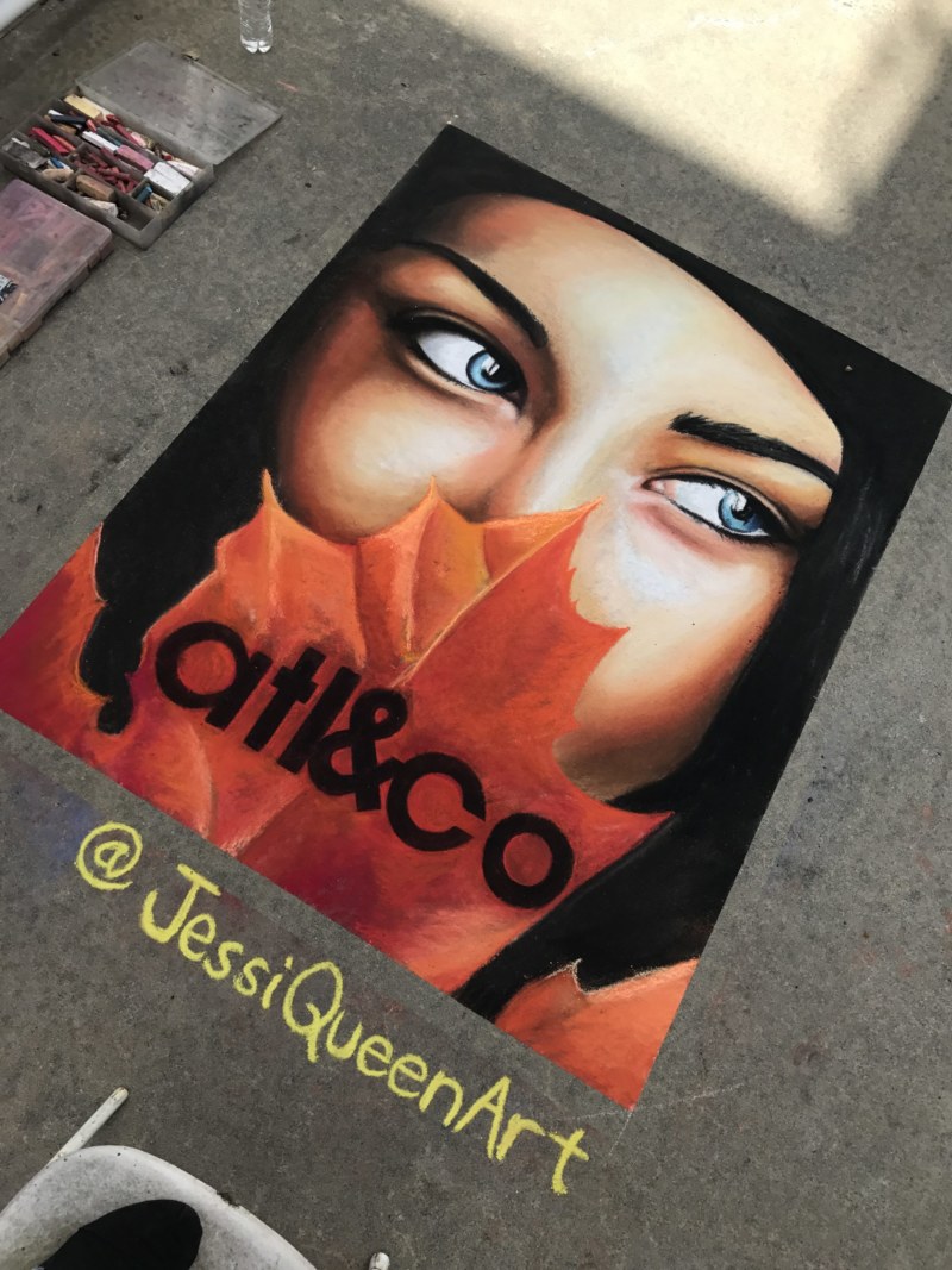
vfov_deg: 63.4
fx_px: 1027
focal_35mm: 28
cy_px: 635
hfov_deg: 49.7
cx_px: 476
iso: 20
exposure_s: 1/1064
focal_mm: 3.99
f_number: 1.8
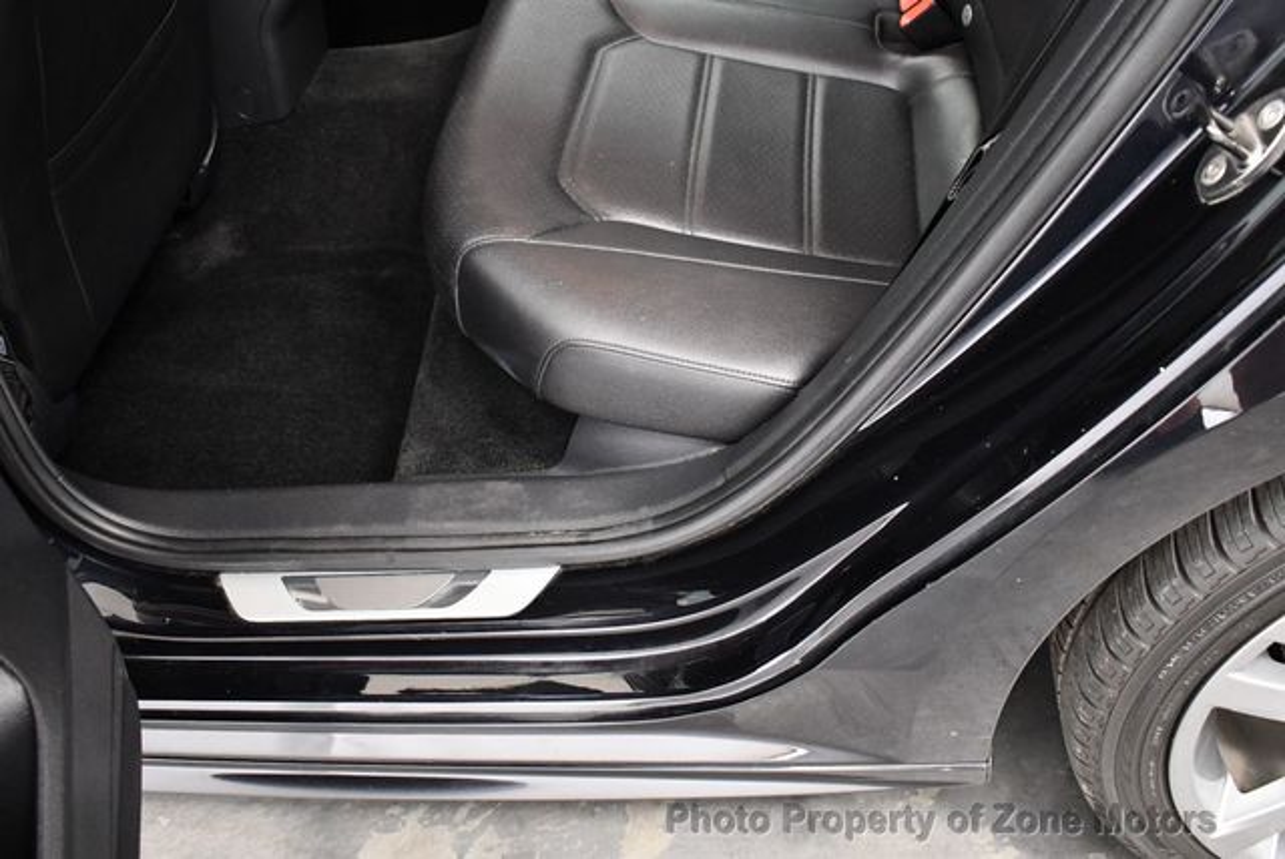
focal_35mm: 36
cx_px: 642
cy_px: 430
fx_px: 1286
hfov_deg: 53.1
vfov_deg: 36.9
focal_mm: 18
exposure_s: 1/60
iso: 3200
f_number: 3.5
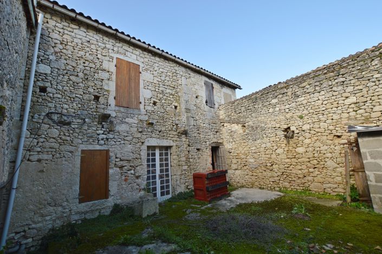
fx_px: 159
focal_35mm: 15
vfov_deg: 77.3
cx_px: 191
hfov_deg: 100.4
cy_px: 127
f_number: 5.6
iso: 110
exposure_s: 1/125
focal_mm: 10
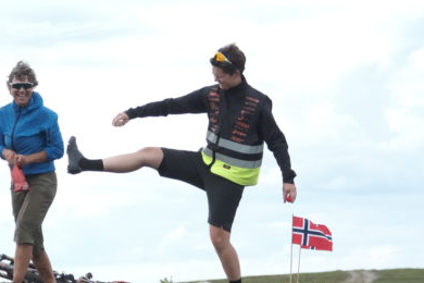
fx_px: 2202
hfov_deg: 11.0
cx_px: 214
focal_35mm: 187
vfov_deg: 7.3
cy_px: 202
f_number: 4
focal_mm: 63
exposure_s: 1/6400
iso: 2500
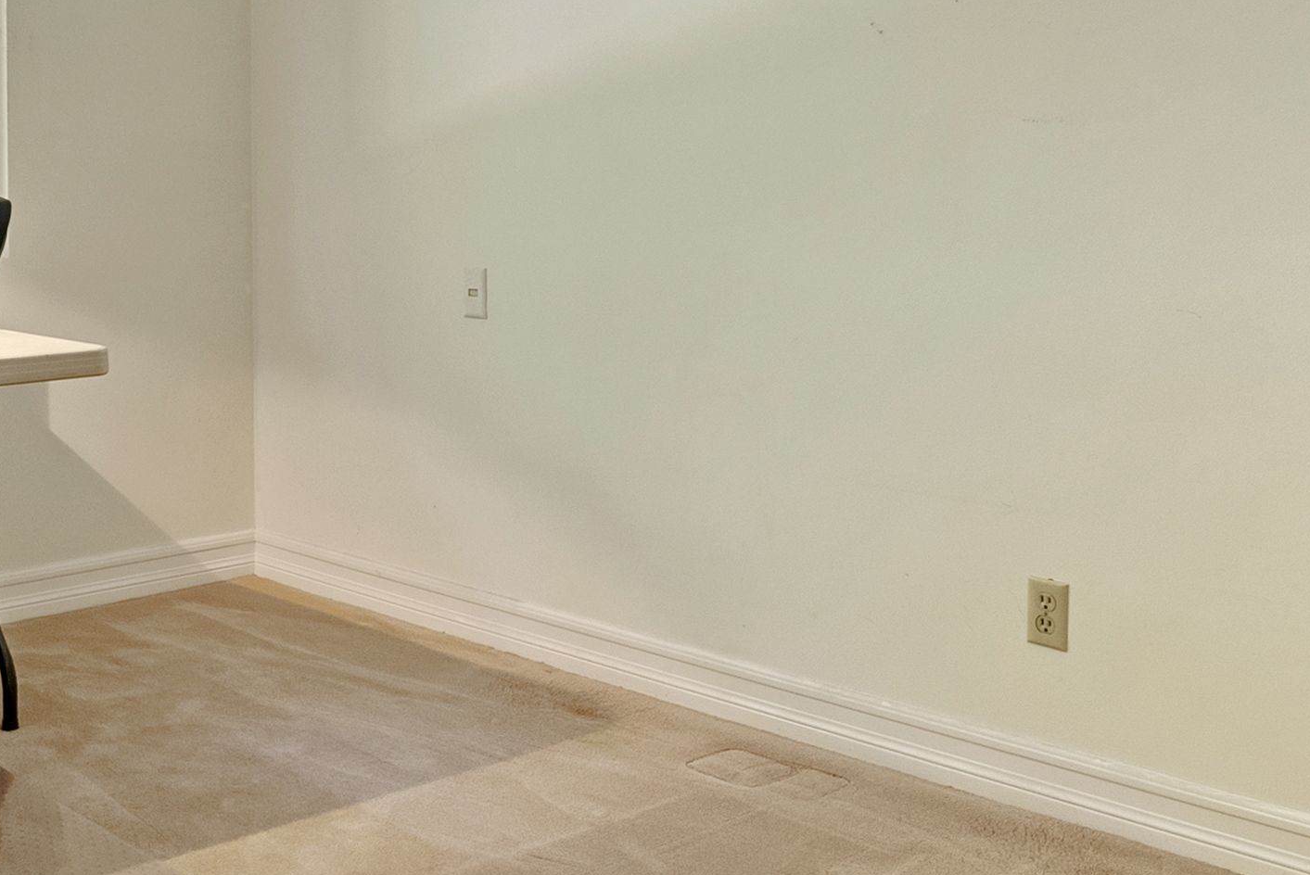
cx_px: 179
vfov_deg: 27.4
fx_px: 1748
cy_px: 136
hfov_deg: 38.8
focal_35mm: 48
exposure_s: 1/4
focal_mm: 16
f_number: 7.1
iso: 800
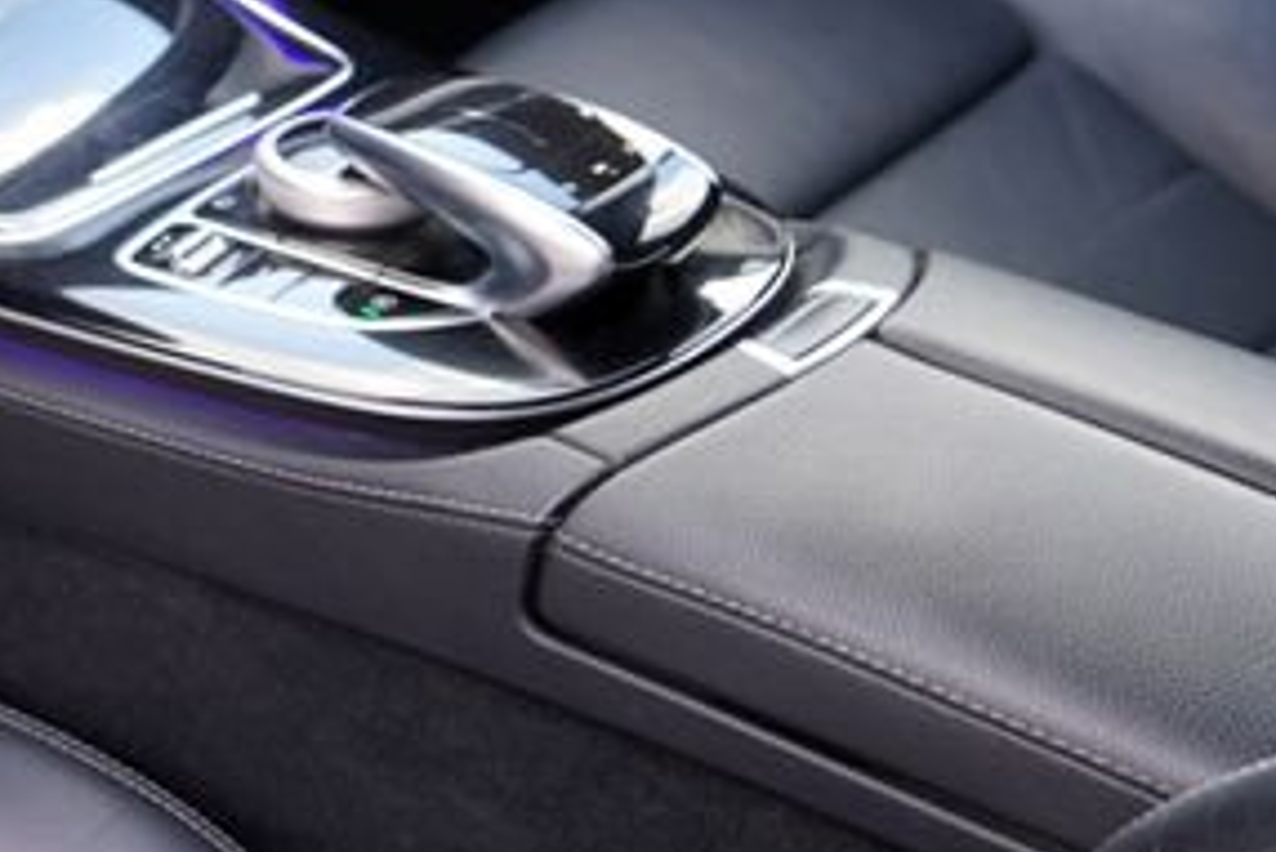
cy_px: -341
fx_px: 3050
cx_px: -651
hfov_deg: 20.2
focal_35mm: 86
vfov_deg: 15.0
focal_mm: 24
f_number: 3.2
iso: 100
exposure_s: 1/40
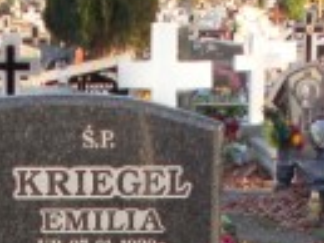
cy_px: 521
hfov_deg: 11.6
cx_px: 30
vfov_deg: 8.3
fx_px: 1583
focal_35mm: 169
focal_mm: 6
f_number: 3.6
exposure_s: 1/100
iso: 80
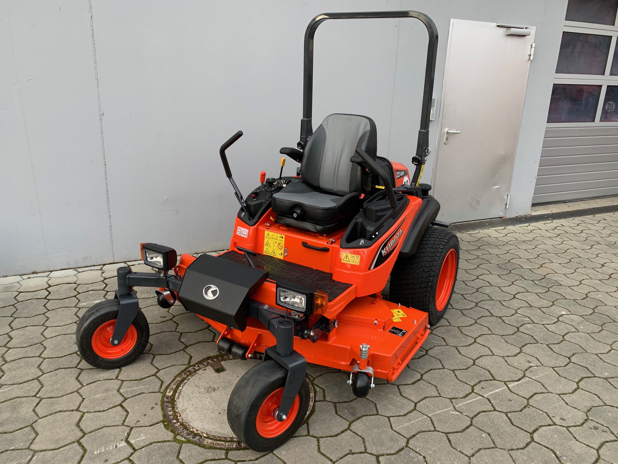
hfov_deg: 67.3
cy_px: 232
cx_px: 309
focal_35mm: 26
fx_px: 464
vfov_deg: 53.1
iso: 25
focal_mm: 4.25
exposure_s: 1/164
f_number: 1.8
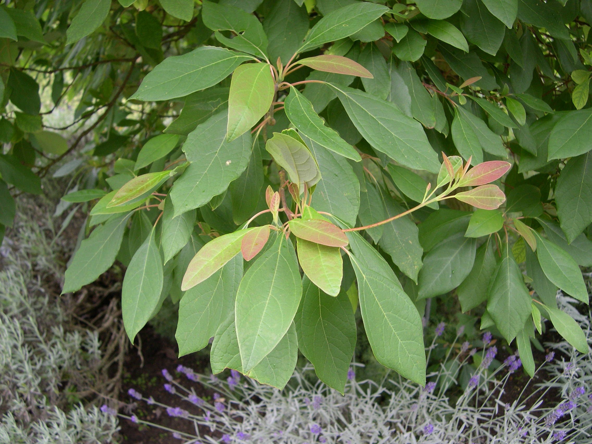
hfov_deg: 49.0
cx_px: 296
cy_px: 222
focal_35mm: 38
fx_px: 650
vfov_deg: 37.7
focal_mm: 8
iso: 100
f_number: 2.8
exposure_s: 1/123
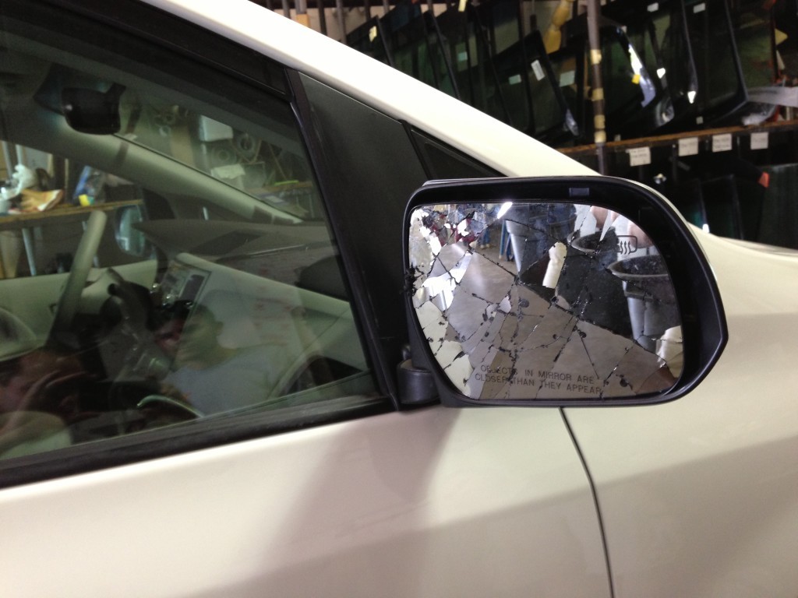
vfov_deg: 42.9
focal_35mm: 33
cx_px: 399
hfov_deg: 55.4
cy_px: 299
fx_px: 761
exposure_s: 1/20
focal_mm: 4.13
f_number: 2.4
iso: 160
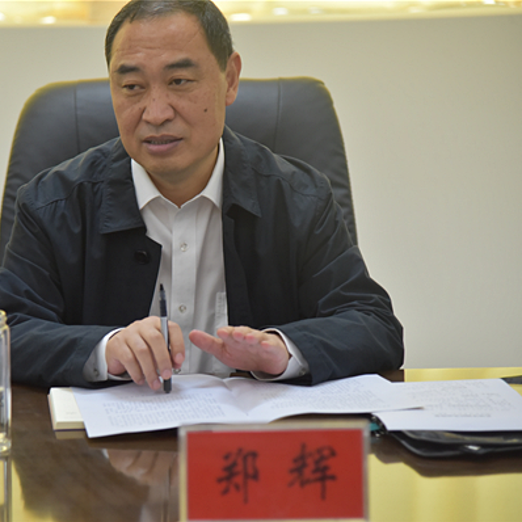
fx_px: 2406
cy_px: 261
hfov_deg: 12.4
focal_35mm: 141
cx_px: 152
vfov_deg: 12.4
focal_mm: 110
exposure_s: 1/125
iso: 2200
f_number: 4
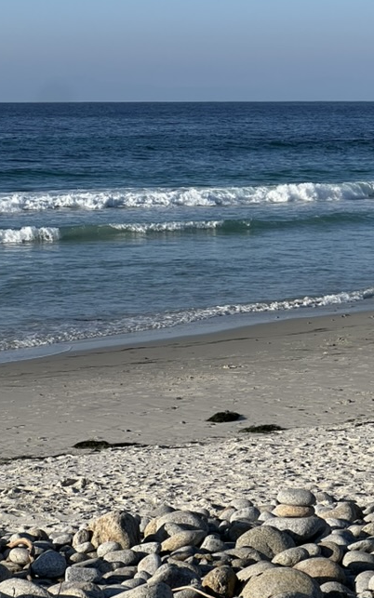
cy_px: 132
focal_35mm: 130
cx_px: 314
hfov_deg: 10.0
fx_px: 2120
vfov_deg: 16.0
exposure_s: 1/1004
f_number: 2.8
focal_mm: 9
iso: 32
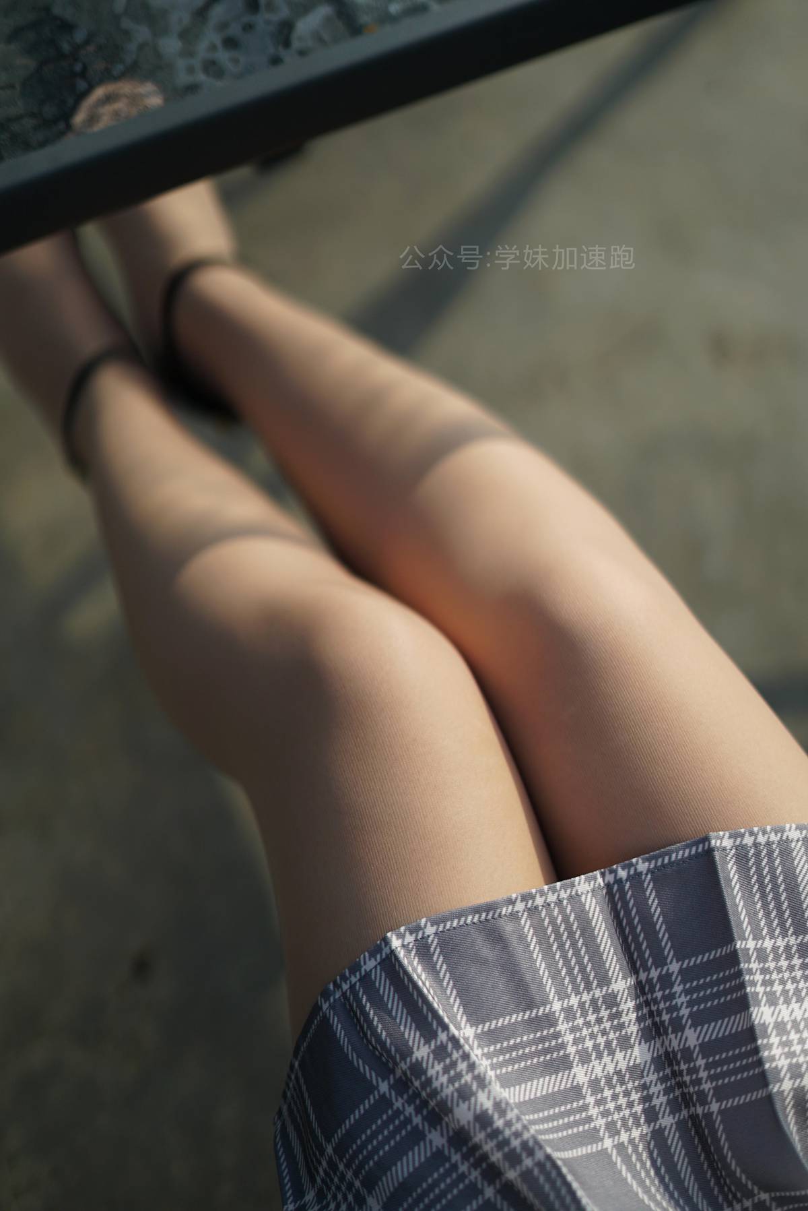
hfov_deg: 27.0
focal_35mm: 50
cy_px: 606
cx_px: 404
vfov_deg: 39.6
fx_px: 1681
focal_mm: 50
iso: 200
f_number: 2
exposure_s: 1/8000
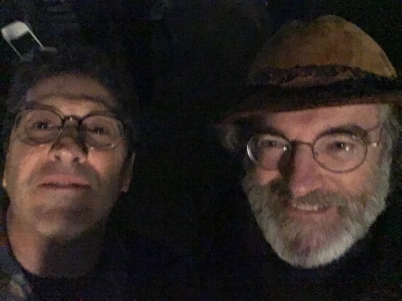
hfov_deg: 58.4
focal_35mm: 31
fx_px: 360
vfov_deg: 45.4
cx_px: 201
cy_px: 150
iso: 1600
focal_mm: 2.15
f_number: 2.4
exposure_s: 1/15
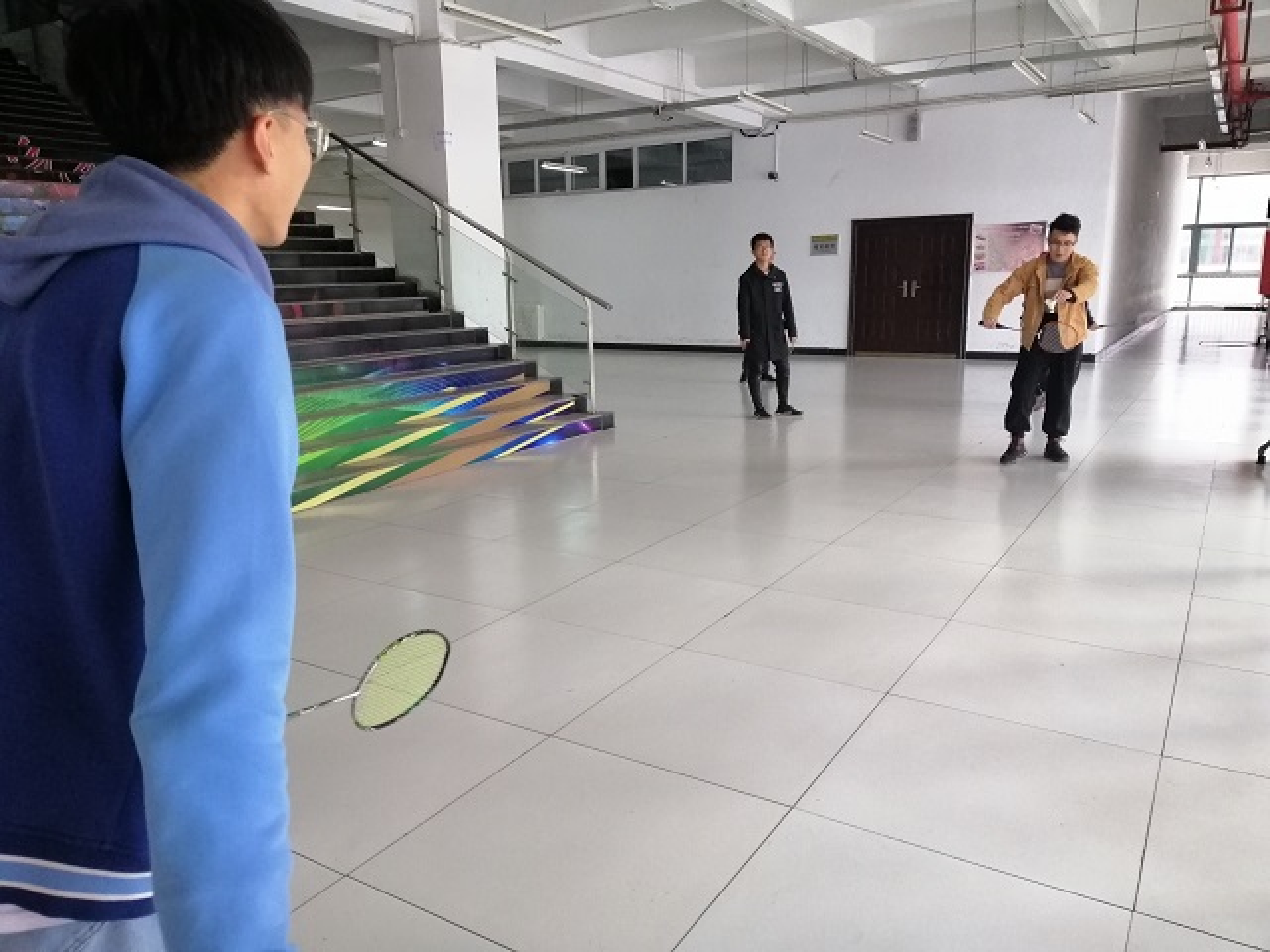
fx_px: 954
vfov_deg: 53.1
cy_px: 476
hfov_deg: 67.3
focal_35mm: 26
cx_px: 635
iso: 400
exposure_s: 1/100
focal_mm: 3.81
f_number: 2.2
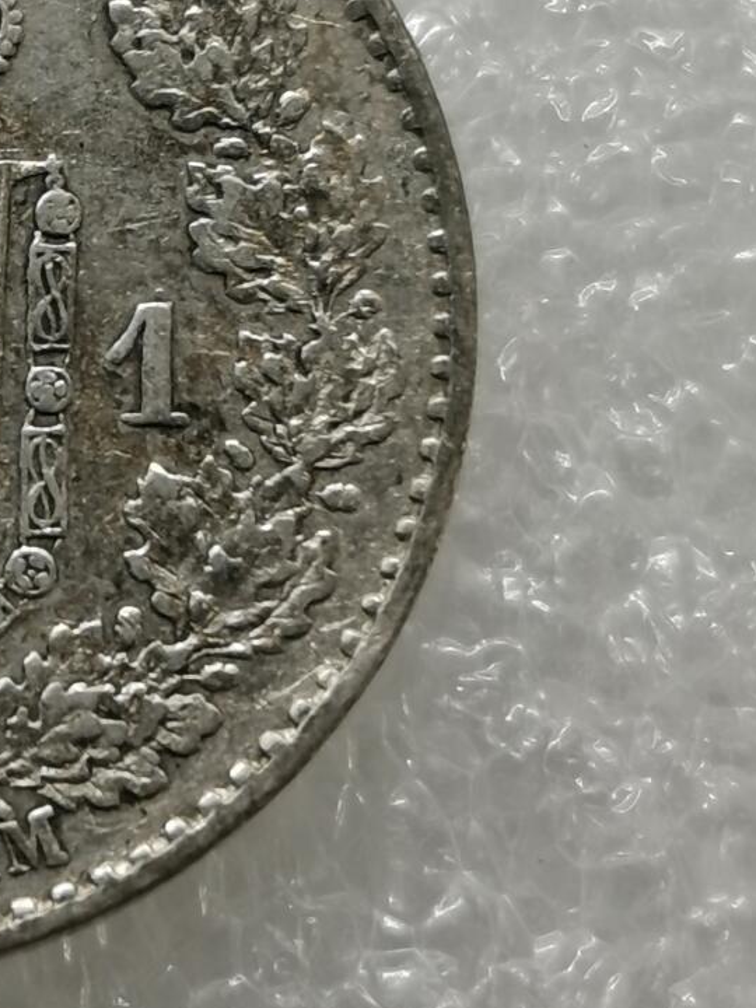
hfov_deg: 8.2
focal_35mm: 180
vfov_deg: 10.9
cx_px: -174
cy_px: 206
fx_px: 5242
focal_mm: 5.56
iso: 50
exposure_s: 1/117
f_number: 1.6
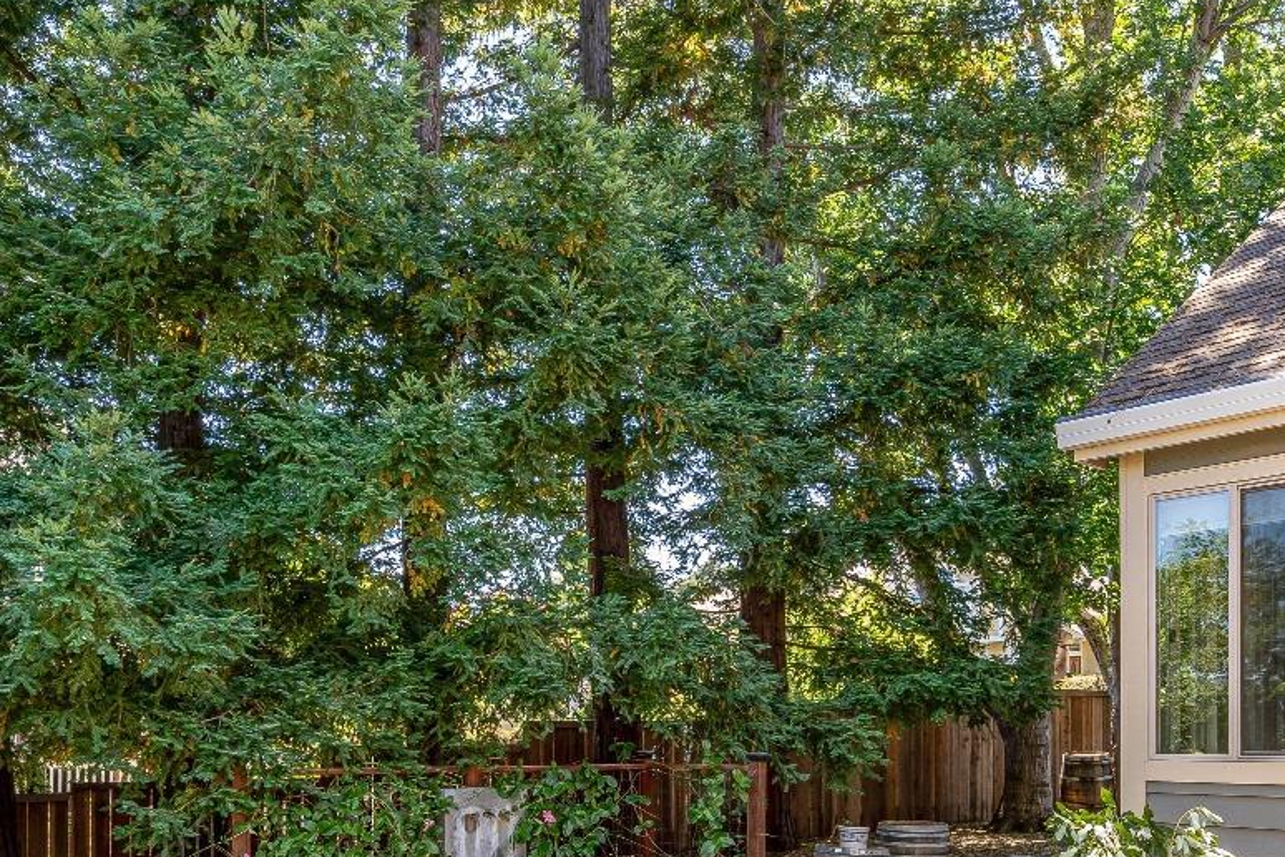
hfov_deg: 60.2
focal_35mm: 31
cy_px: 762
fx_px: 1106
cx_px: 608
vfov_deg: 39.4
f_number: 11
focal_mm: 16
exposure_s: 1/25
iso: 320
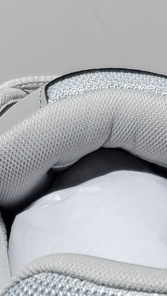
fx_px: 1055
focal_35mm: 134
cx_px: -11
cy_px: 376
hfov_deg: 9.0
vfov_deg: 15.3
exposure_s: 1/406
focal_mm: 4.3
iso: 50
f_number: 1.5
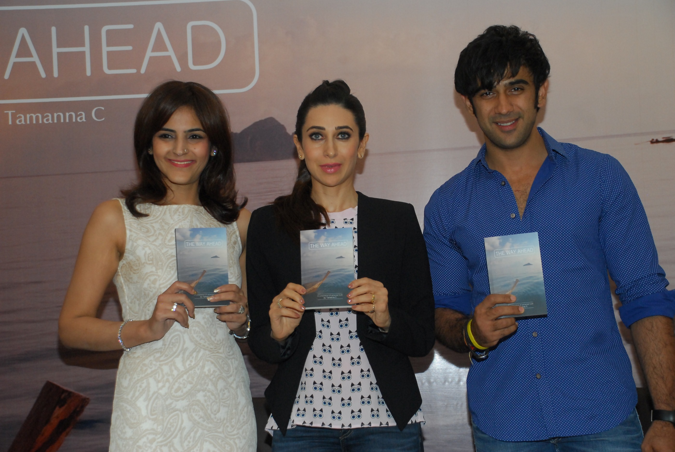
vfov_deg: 20.7
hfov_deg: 30.5
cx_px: 338
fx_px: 1239
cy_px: 226
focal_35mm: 66
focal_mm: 44
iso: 640
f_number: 4.5
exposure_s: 1/125
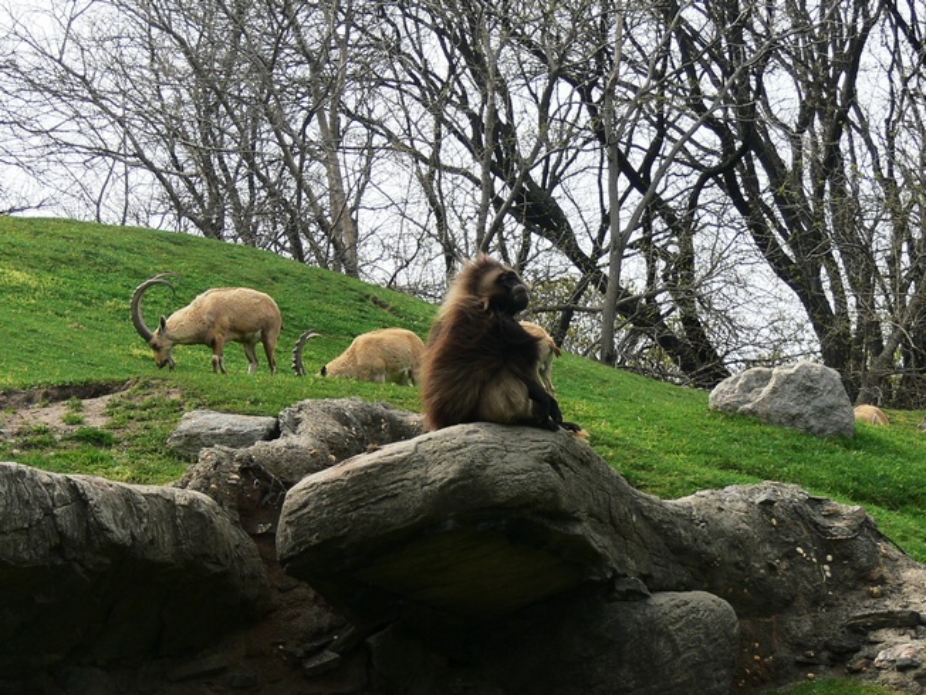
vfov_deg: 7.9
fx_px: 5056
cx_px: 463
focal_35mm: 189
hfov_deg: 10.5
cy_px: 348
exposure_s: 1/500
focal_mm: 25.2
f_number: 4
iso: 80
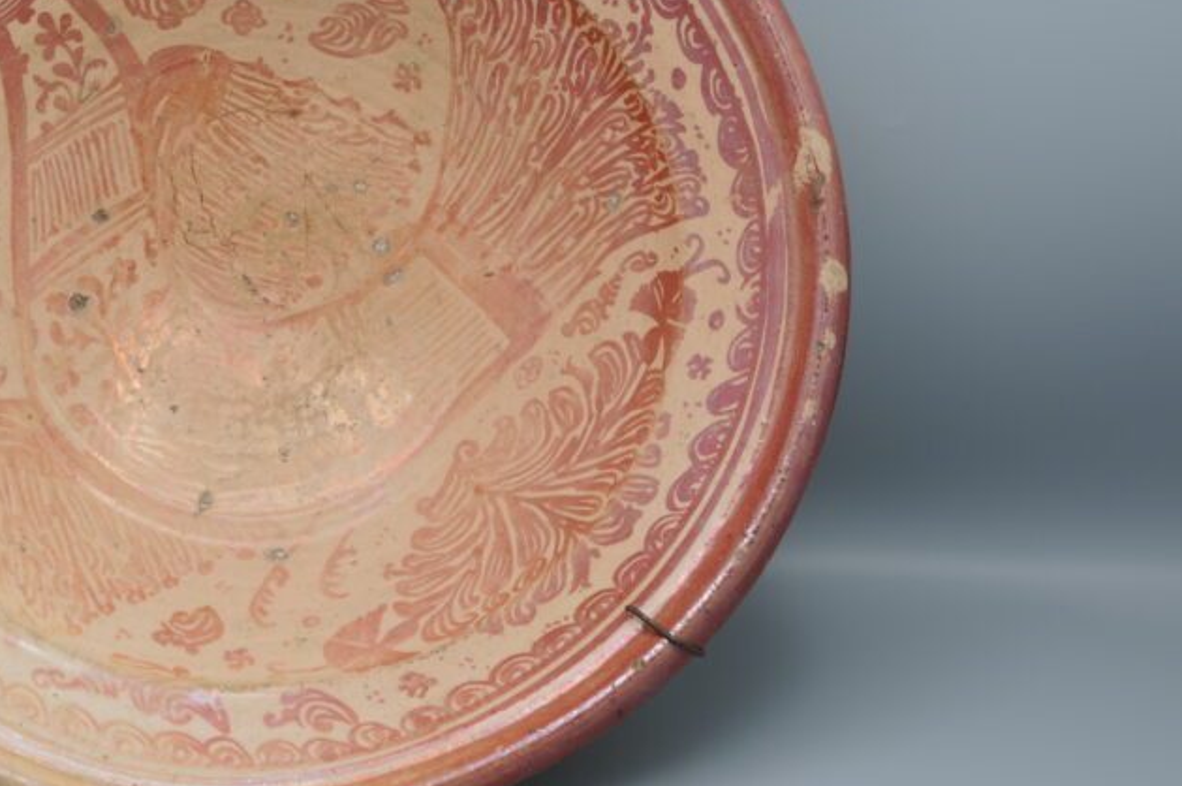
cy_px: 222
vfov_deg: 16.4
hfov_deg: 24.2
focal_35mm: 83
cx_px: 263
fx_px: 2722
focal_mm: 34
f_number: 11
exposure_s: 1/2.5
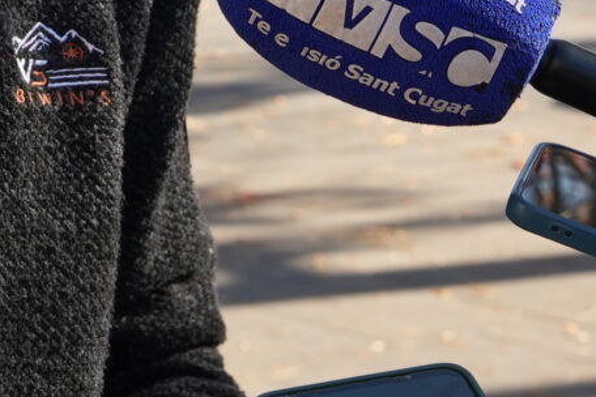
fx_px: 3953
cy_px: -370
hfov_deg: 8.0
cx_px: -817
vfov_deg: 5.6
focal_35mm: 239
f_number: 8
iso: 200
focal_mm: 42.5
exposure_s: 1/125
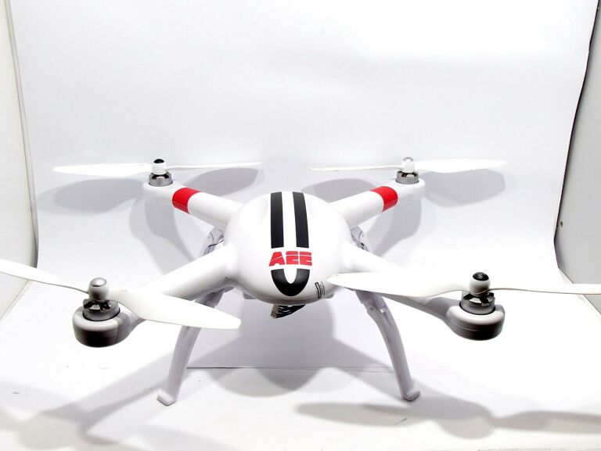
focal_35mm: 37
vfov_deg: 38.7
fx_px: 643
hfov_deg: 50.1
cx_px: 300
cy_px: 226
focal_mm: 6.64
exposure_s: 1/160
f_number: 4.7
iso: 200
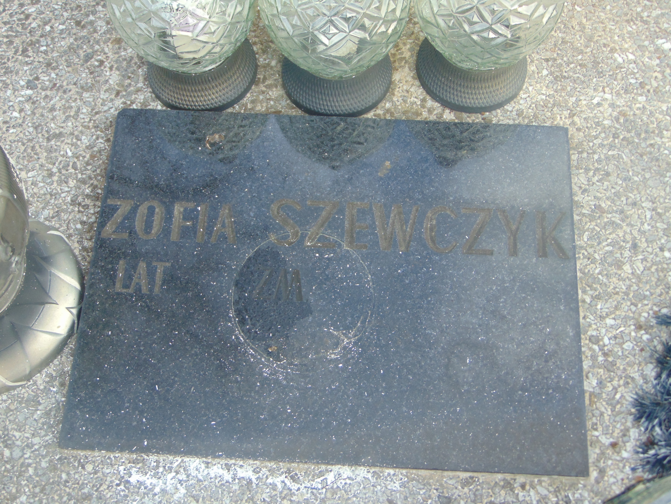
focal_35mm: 42
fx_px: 814
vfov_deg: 34.3
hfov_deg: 44.8
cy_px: 252
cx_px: 336
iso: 80
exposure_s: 1/60
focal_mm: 7.6
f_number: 3.3
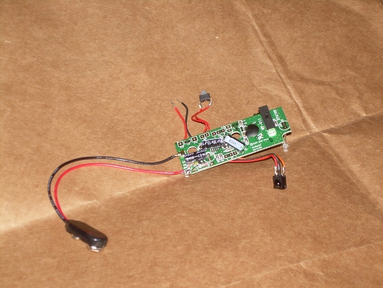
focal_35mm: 102
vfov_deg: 14.5
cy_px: 144
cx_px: 192
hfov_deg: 19.3
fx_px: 1129
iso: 50
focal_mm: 17.5
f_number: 4.6
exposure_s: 1/60
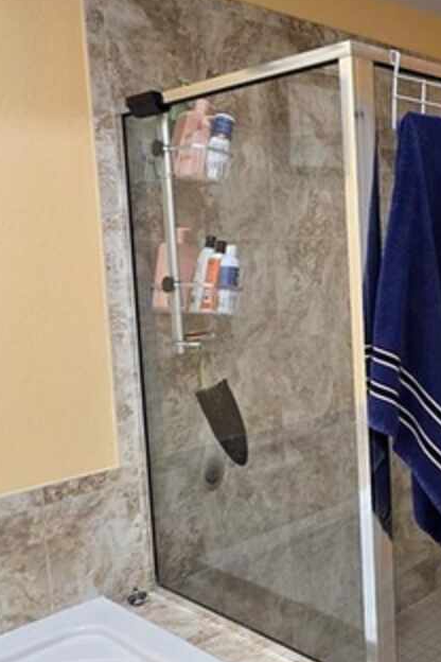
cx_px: 486
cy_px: 320
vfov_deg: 51.9
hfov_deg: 31.8
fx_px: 680
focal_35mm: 37
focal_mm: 2.2
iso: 200
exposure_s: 1/60
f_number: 2.2
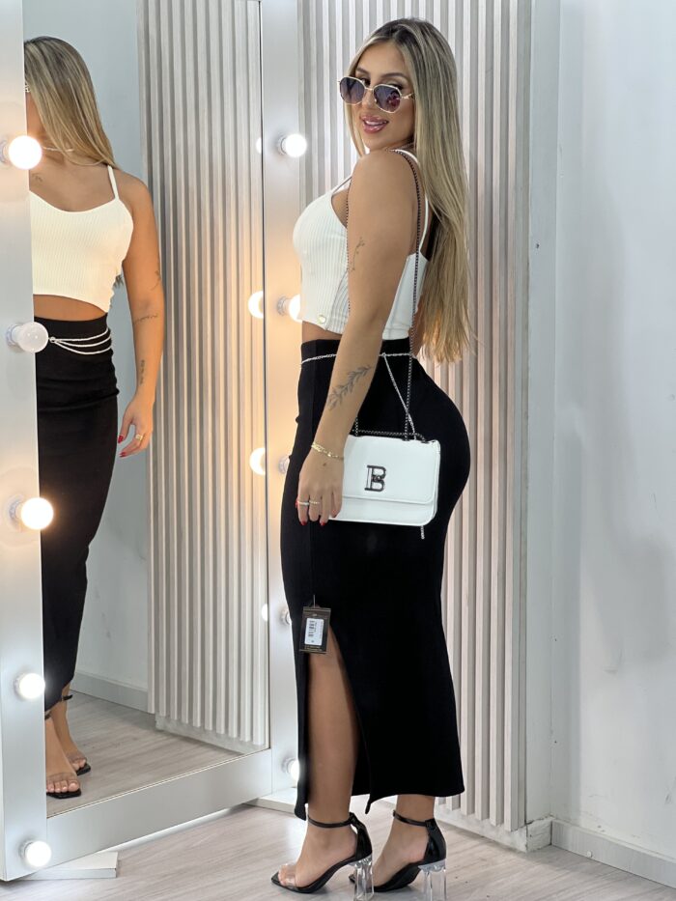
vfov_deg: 25.3
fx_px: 2004
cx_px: 338
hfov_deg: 19.1
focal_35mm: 77
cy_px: 450
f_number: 2.8
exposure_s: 1/120
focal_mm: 9
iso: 64
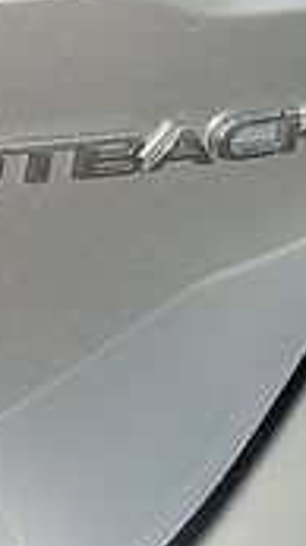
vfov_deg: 8.8
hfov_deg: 4.3
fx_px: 3499
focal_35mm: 242
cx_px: -1233
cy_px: -120
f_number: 1.8
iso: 50
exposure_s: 1/433
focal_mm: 6.7
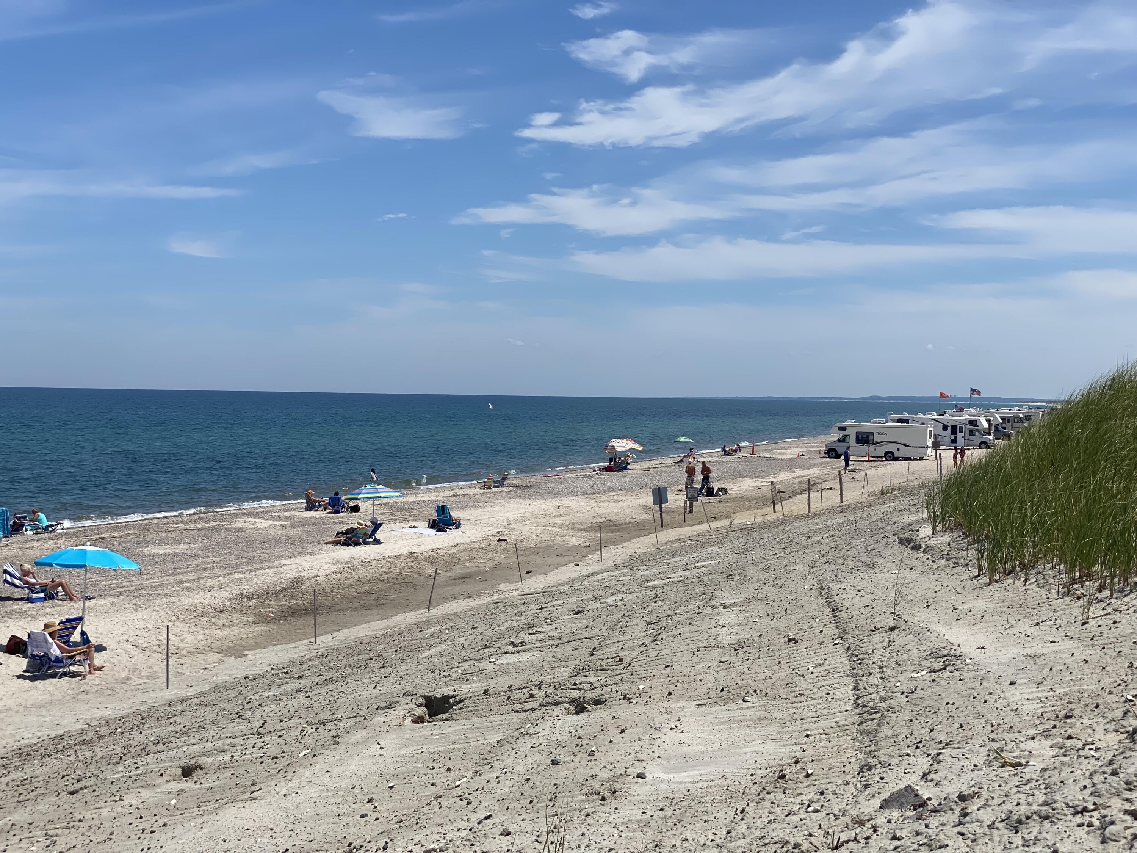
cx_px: 568
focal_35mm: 52
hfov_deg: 36.8
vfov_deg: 28.0
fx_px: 1708
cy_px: 426
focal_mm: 6
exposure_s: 1/3425
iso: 20
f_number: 2
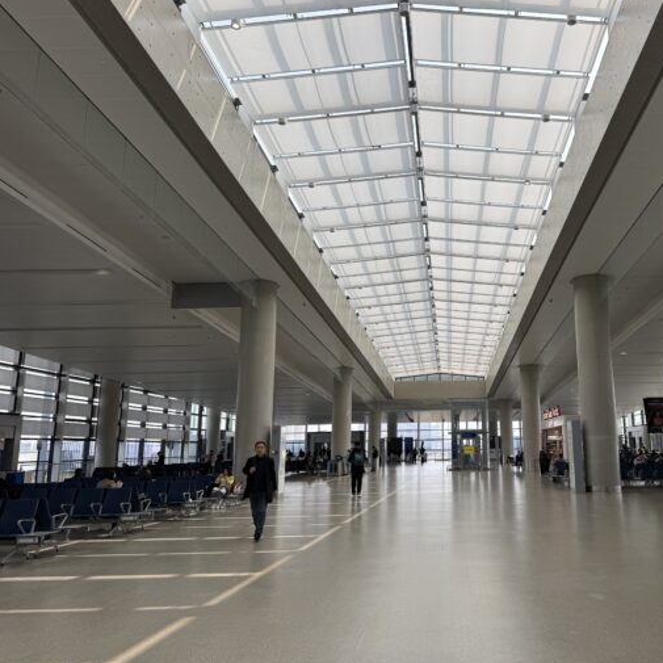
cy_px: 326
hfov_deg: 54.3
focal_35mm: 29
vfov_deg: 55.6
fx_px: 628
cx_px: 450
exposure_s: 1/1437
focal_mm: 6.76
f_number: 1.78
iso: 80
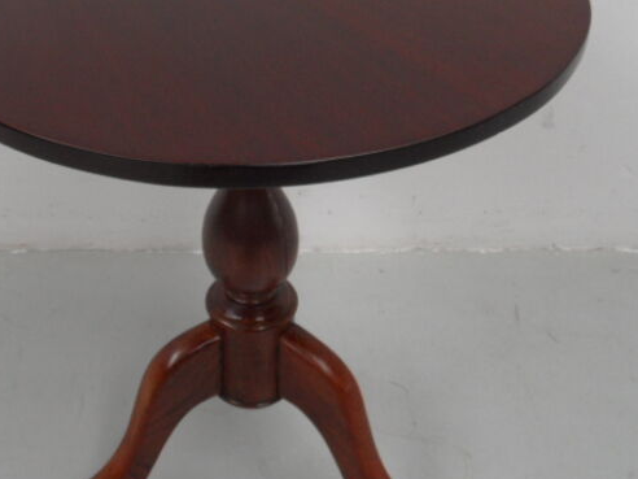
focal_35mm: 50
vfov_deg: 28.9
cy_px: 154
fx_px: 922
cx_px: 235
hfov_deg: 37.9
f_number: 3.2
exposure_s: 1/90
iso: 100
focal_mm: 3.9
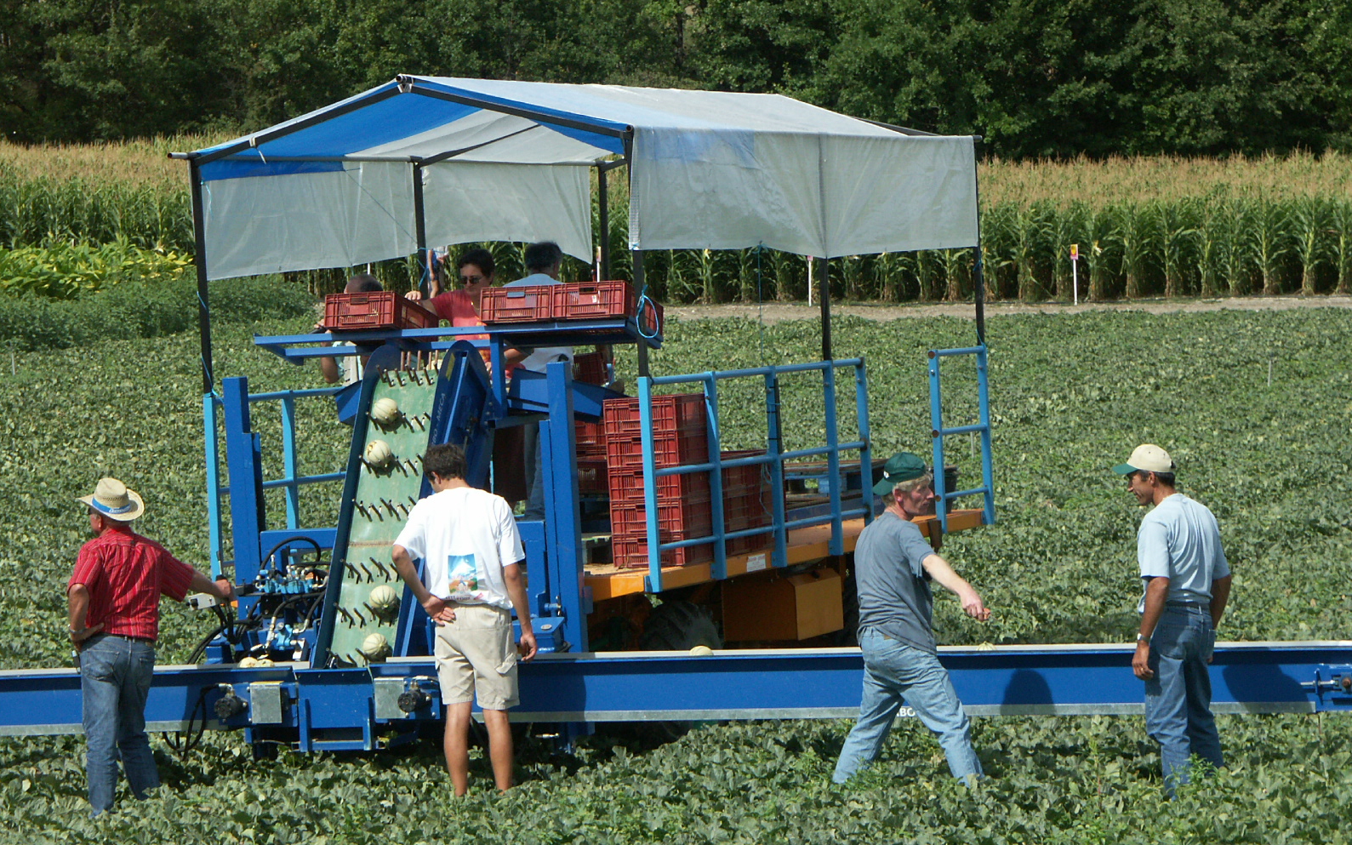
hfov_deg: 14.7
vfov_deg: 9.2
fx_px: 5232
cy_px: 510
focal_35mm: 142
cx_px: 673
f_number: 6.3
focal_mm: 33.81
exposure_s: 1/800
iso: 100
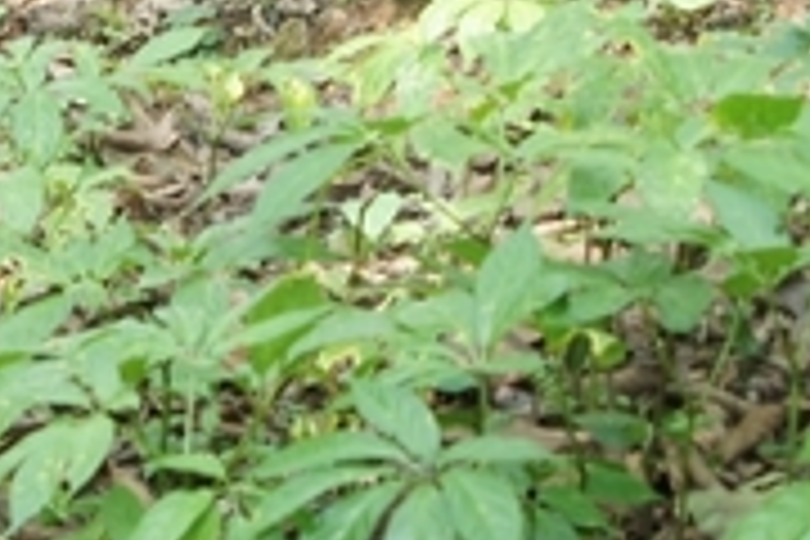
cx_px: -86
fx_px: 5247
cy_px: 108
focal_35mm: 233
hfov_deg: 8.8
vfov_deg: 5.9
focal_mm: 35
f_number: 5.6
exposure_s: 1/60
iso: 400
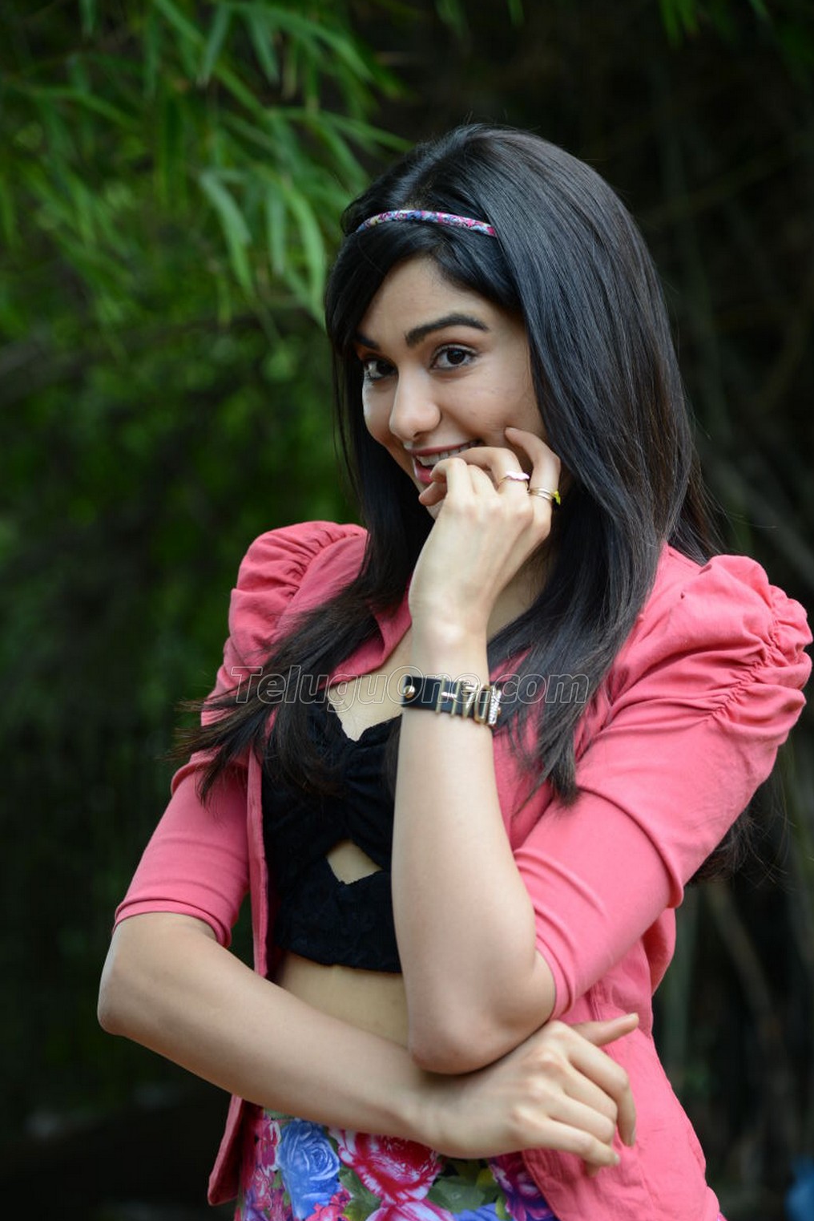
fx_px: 4102
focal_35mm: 121
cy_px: 608
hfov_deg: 11.3
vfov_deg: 16.9
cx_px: 409
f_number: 4.5
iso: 200
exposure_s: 1/125
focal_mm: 120
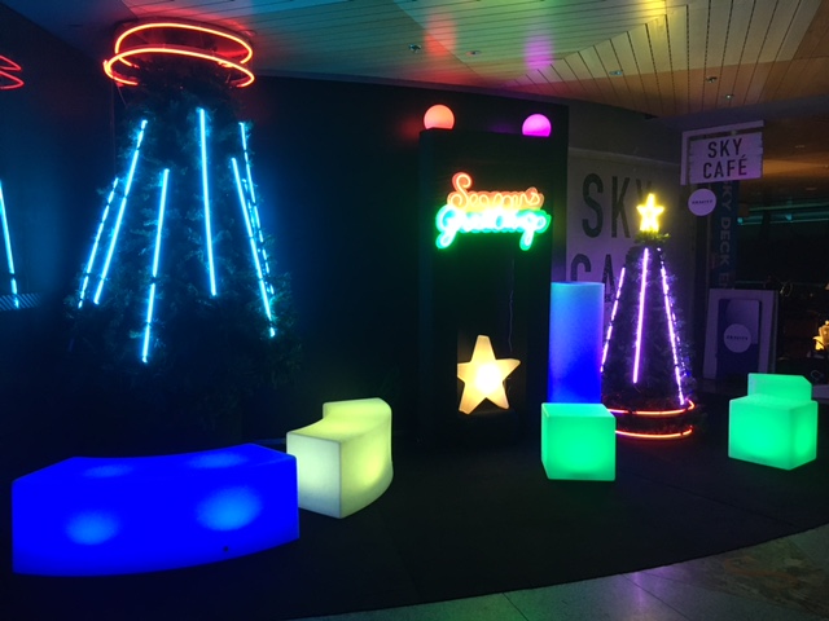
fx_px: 695
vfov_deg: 48.2
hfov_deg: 61.7
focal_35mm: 29
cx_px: 414
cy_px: 310
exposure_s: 1/20
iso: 200
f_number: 2.2
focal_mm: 4.15
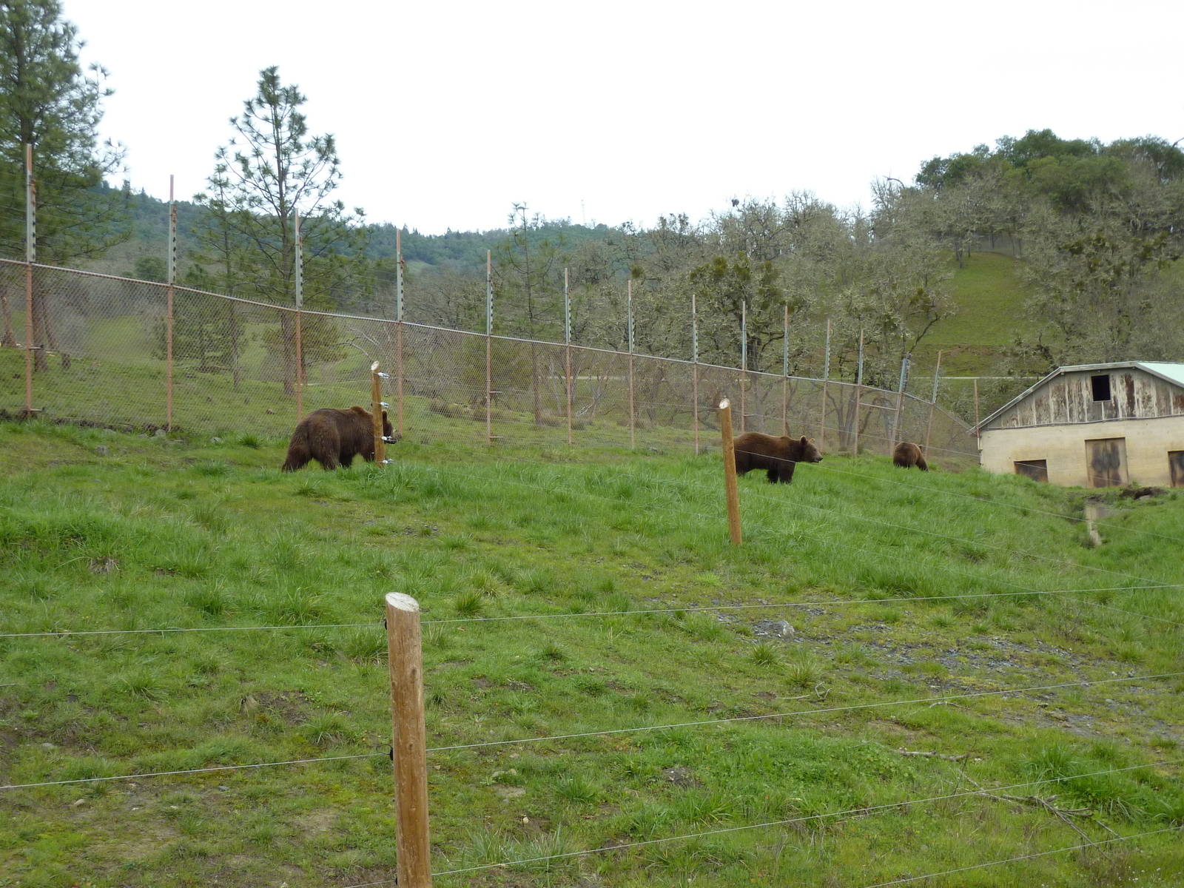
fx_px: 1642
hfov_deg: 39.7
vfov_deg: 30.3
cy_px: 444
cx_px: 592
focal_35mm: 48
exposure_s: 1/500
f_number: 3.8
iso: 160
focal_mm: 7.9
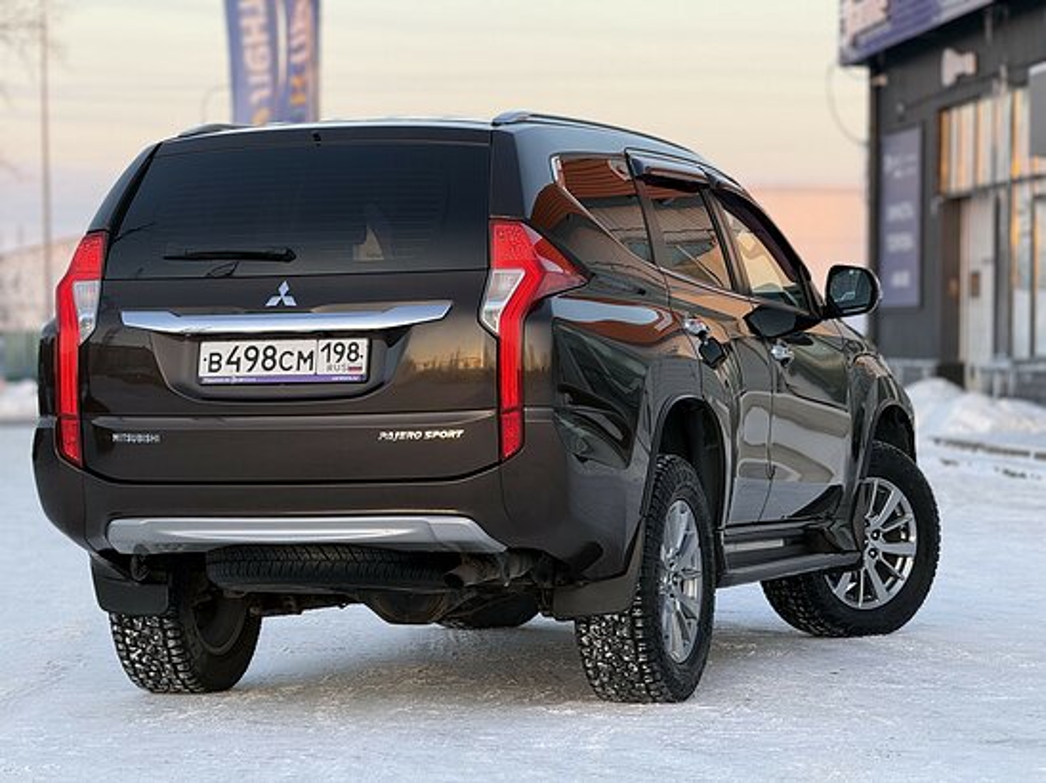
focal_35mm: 120
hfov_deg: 16.4
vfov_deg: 12.3
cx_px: 523
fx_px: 3623
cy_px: 392
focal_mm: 15.66
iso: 64
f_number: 2.8
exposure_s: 1/136
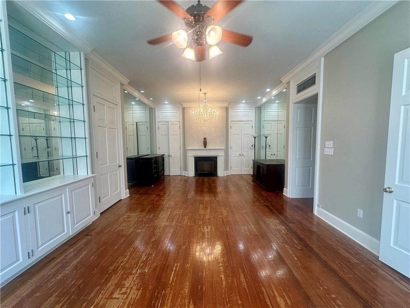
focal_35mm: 14
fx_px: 166
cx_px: 205
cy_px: 154
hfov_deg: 102.1
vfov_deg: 85.7
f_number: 2.2
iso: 125
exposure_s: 1/120
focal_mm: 2.22
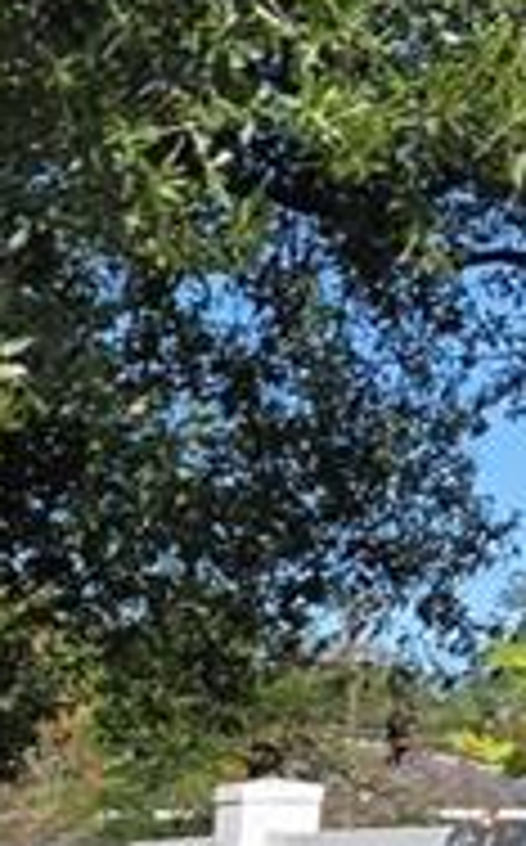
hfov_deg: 7.2
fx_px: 3589
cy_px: 1278
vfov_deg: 12.7
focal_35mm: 156
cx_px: -1182
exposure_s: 1/1453
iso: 25
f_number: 1.8
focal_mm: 5.4
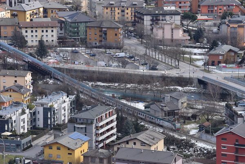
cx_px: 122
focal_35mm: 188
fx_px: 1276
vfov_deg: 7.3
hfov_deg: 11.0
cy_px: 82
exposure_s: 1/320
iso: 400
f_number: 13
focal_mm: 125
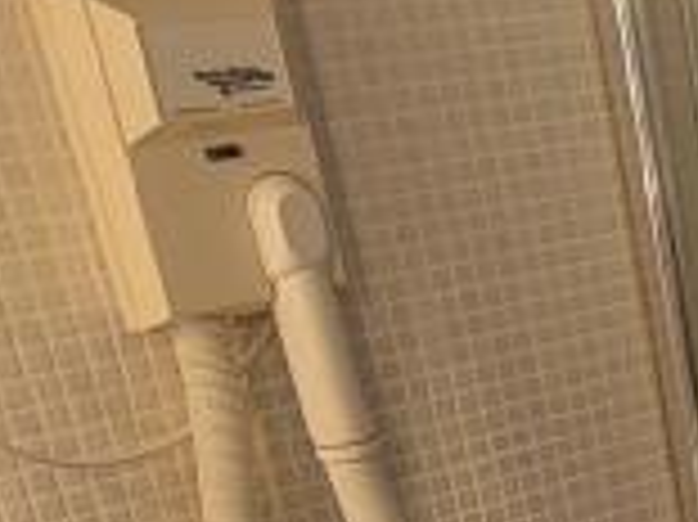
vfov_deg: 16.2
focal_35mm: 86
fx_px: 1733
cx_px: 1261
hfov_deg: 18.0
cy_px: 698
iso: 50
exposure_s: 1/50
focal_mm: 1.74
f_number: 2.2
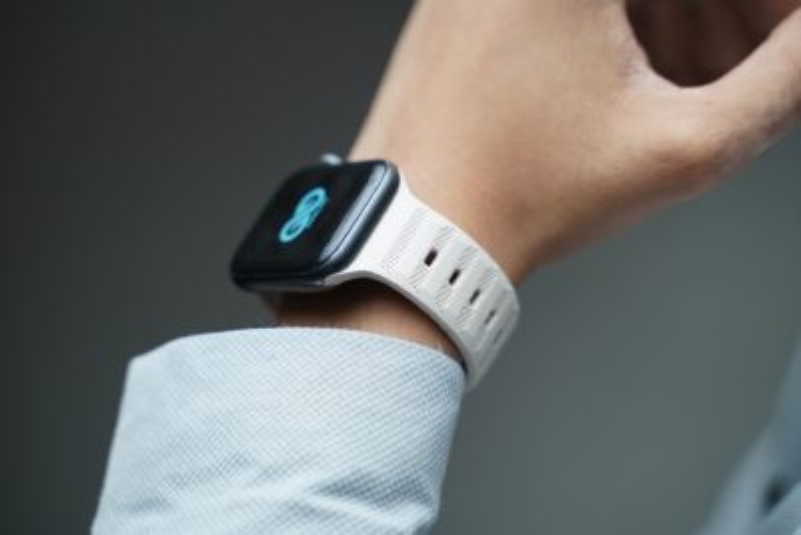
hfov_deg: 27.0
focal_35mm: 75
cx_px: 400
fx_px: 1669
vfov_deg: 18.2
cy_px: 268
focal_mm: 75
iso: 1000
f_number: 4
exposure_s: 1/80
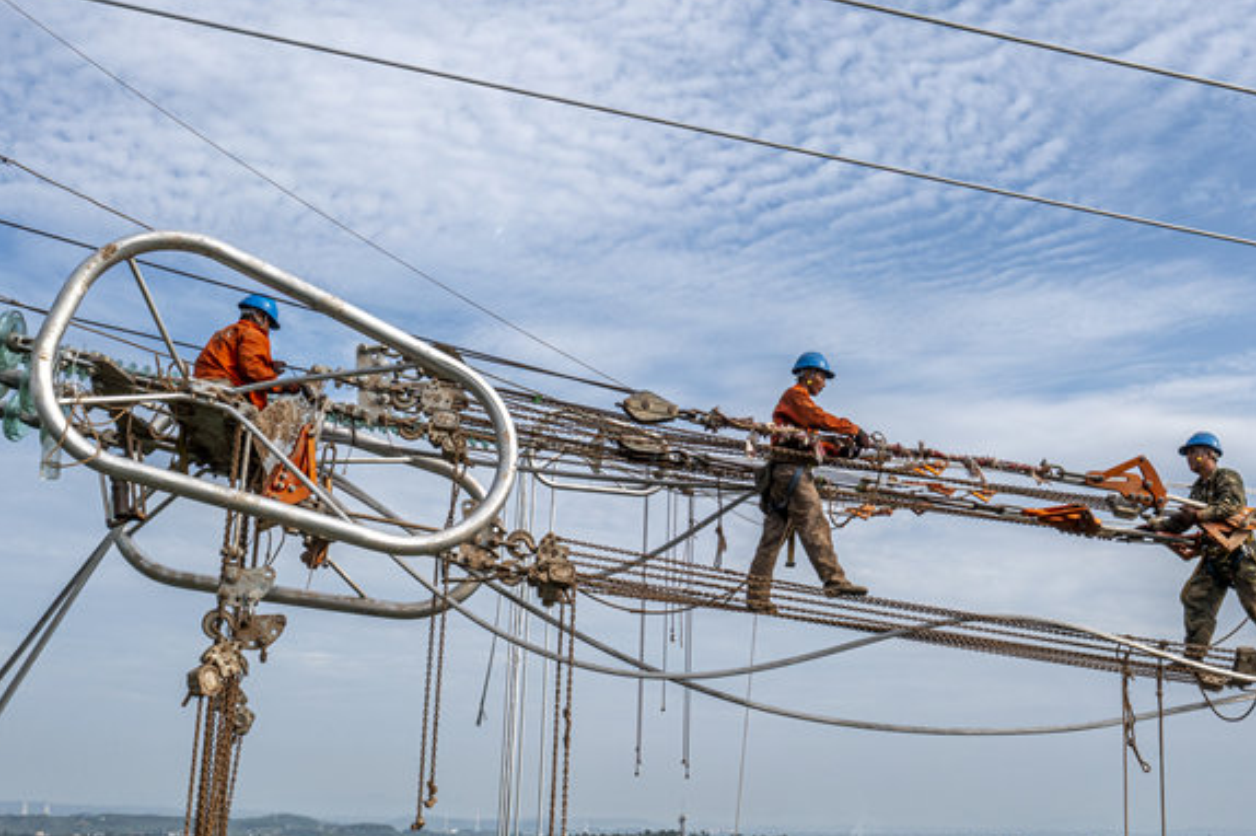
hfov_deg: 49.5
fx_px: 1360
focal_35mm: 39
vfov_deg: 34.1
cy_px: 479
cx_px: 700
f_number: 9
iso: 100
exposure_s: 1/240
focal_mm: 10.26
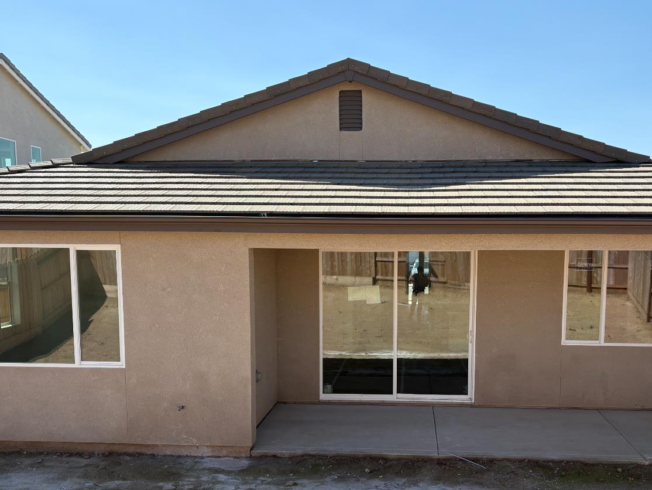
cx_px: 363
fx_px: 659
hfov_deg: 52.5
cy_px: 312
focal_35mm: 35
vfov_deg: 40.4
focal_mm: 5.96
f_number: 1.6
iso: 50
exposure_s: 1/2985
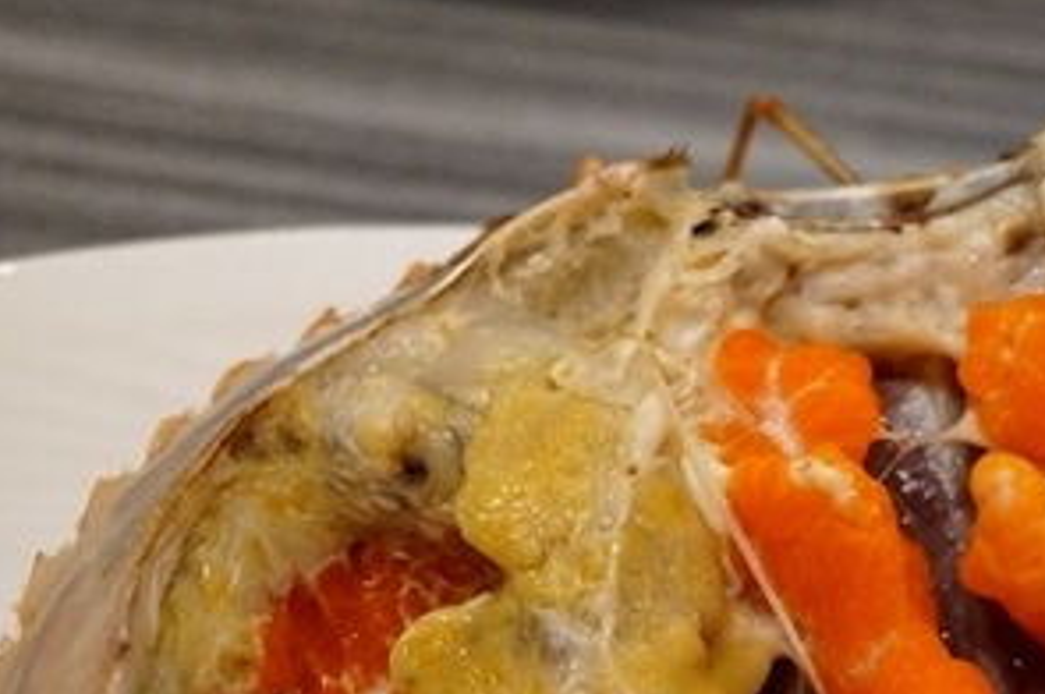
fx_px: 3568
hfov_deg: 16.5
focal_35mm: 123
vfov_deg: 11.0
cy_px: 664
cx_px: 917
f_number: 5.6
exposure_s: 1/60
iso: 2000
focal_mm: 39
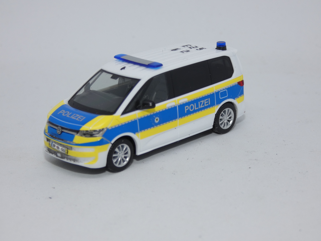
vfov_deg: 15.1
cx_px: 160
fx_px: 909
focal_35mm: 98
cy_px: 120
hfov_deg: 20.0
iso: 80
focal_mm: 17.5
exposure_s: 1/60
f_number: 4.8
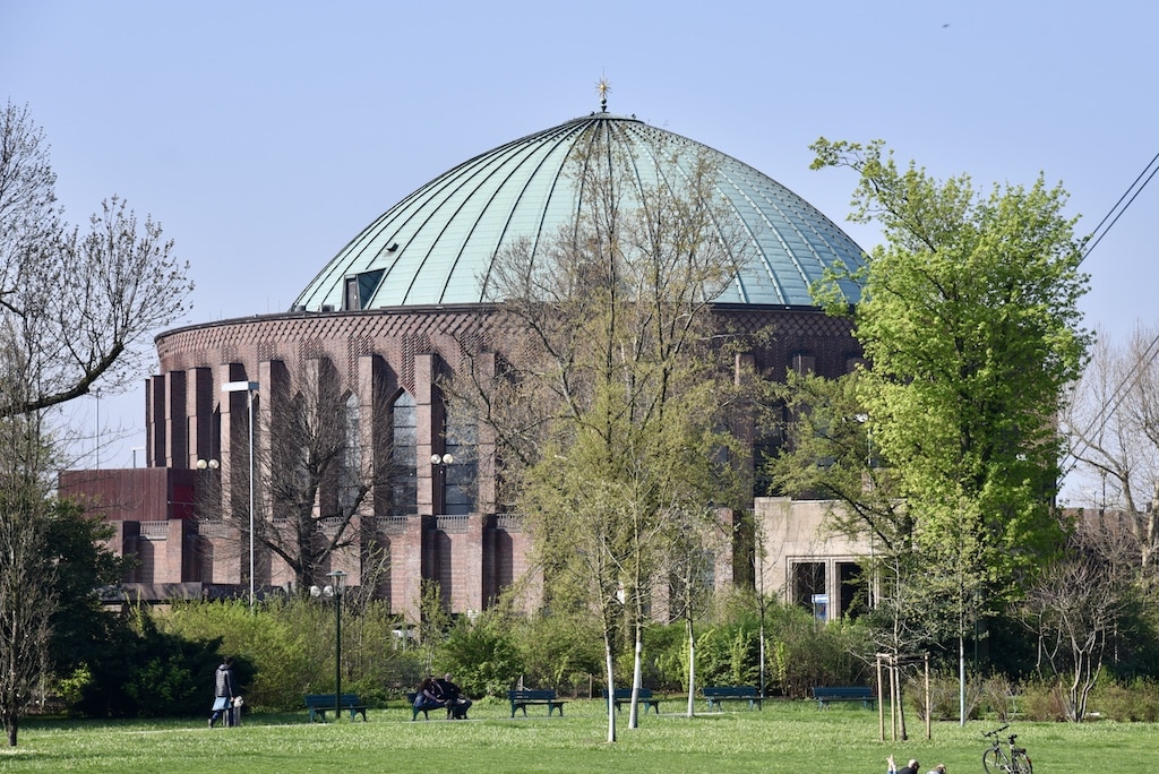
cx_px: 580
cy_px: 387
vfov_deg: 13.1
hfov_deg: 19.4
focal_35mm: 105
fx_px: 3382
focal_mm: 105
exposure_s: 1/320
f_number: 9
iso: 200
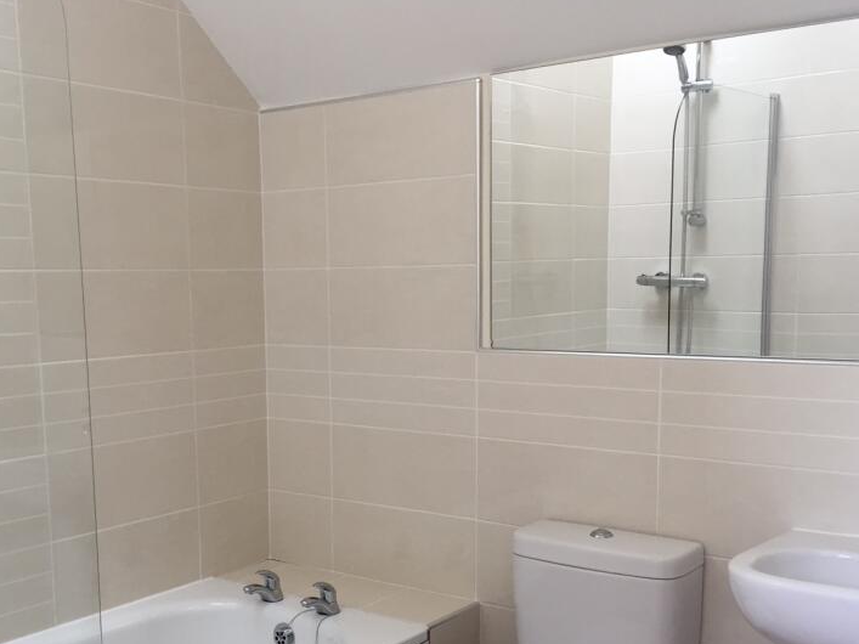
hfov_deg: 44.7
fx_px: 1042
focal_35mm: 42
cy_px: 456
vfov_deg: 33.9
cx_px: 363
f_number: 2.2
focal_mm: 4.15
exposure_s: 1/40
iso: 32
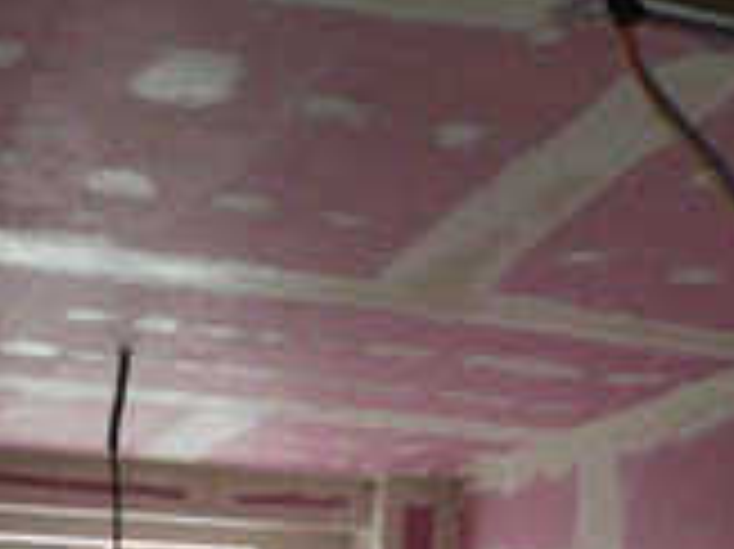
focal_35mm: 64
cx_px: 419
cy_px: 644
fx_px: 1356
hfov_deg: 30.2
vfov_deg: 21.4
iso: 289
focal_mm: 4.75
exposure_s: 1/60
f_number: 1.8
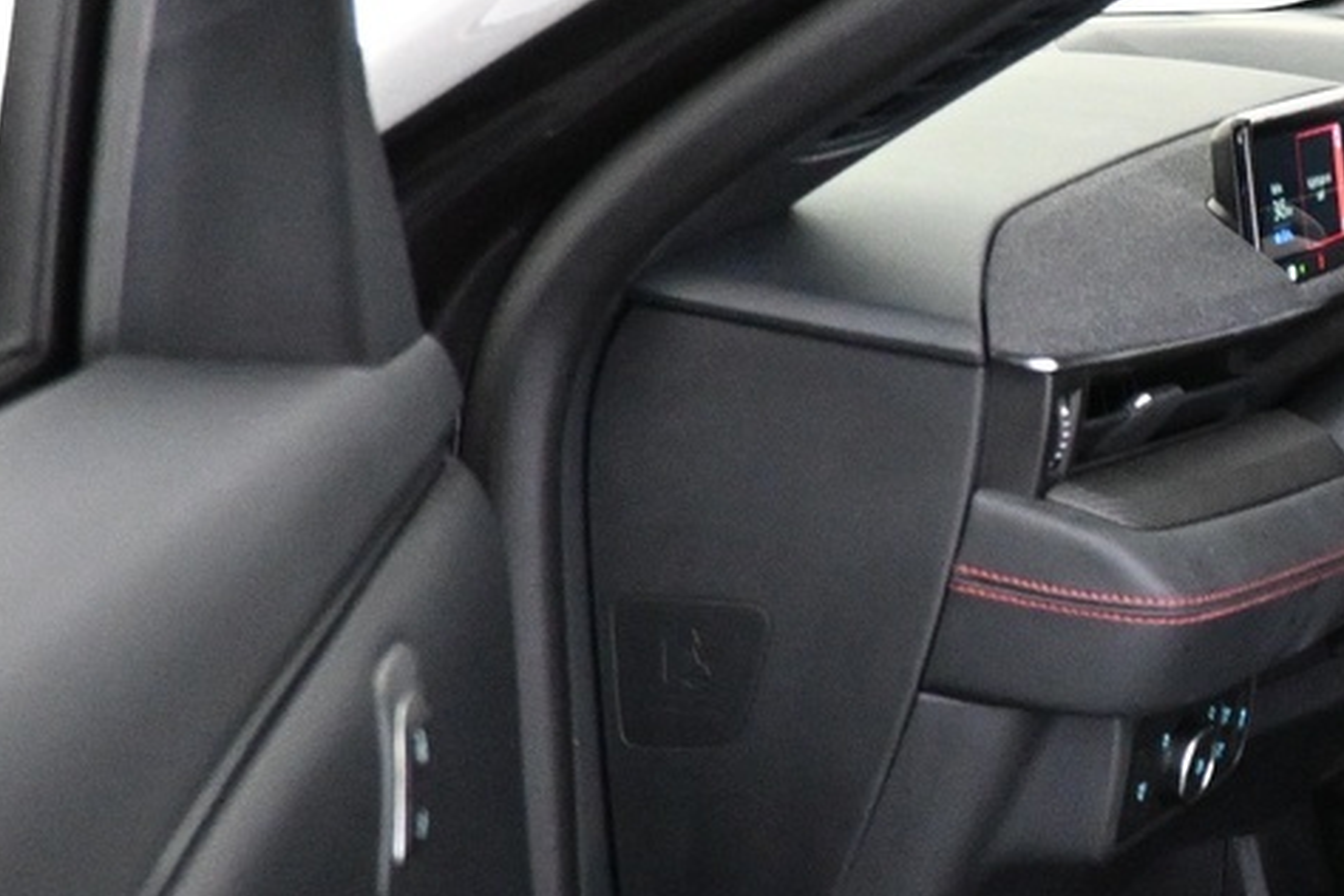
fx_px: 3061
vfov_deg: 16.7
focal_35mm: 82
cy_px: 454
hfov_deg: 21.0
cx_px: 2010
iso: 4000
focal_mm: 16
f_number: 3.5
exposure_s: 1/50
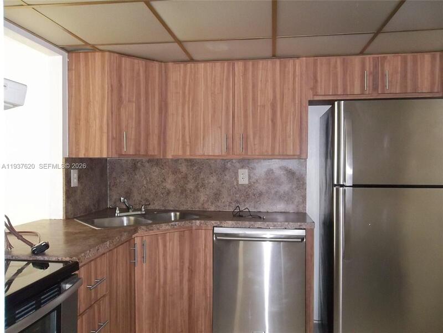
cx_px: 222
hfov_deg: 65.3
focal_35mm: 27
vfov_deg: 51.4
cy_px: 166
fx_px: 346
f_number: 3.5
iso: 320
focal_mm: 4.9
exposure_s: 1/30
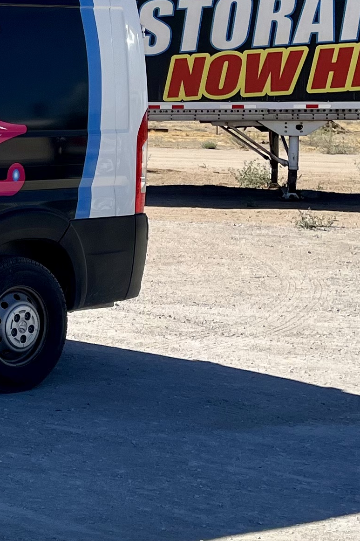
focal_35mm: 94
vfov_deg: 21.5
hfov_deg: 12.8
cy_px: 140
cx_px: -348
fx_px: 1410
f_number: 1.6
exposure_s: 1/4854
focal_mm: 5.1
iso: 50
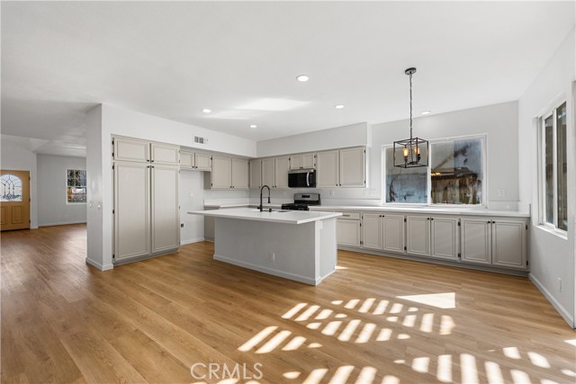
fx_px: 224
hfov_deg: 104.2
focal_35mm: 14
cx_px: 288
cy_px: 192
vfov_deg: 81.2
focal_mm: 14
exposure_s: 1/100
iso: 320
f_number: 7.1
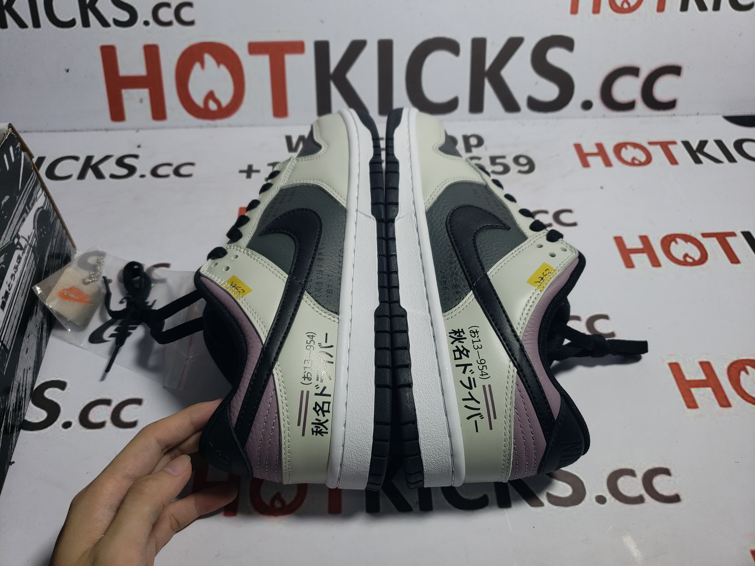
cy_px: 283
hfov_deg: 67.3
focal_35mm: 26
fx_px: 567
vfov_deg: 53.1
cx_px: 378
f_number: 1.5
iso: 50
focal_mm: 4.3
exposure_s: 1/559
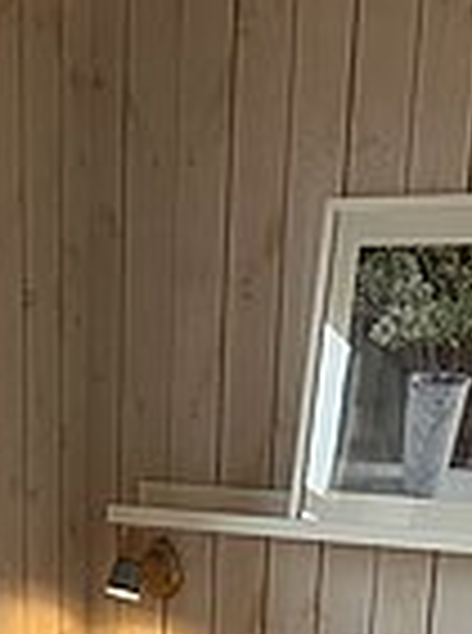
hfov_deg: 19.8
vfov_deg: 22.7
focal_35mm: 74
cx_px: 252
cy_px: 886
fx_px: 1352
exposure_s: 1/49
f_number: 1.6
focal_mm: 5.1
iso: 125
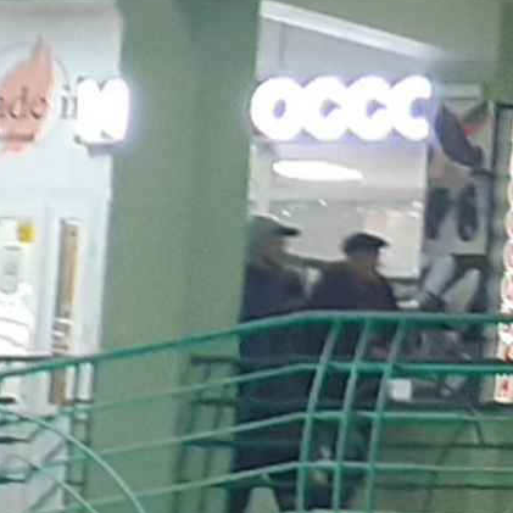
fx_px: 3840
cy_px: 125
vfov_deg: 7.6
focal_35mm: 229
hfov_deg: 6.9
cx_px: 1485
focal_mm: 3.6
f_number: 1.9
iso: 125
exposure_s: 1/50
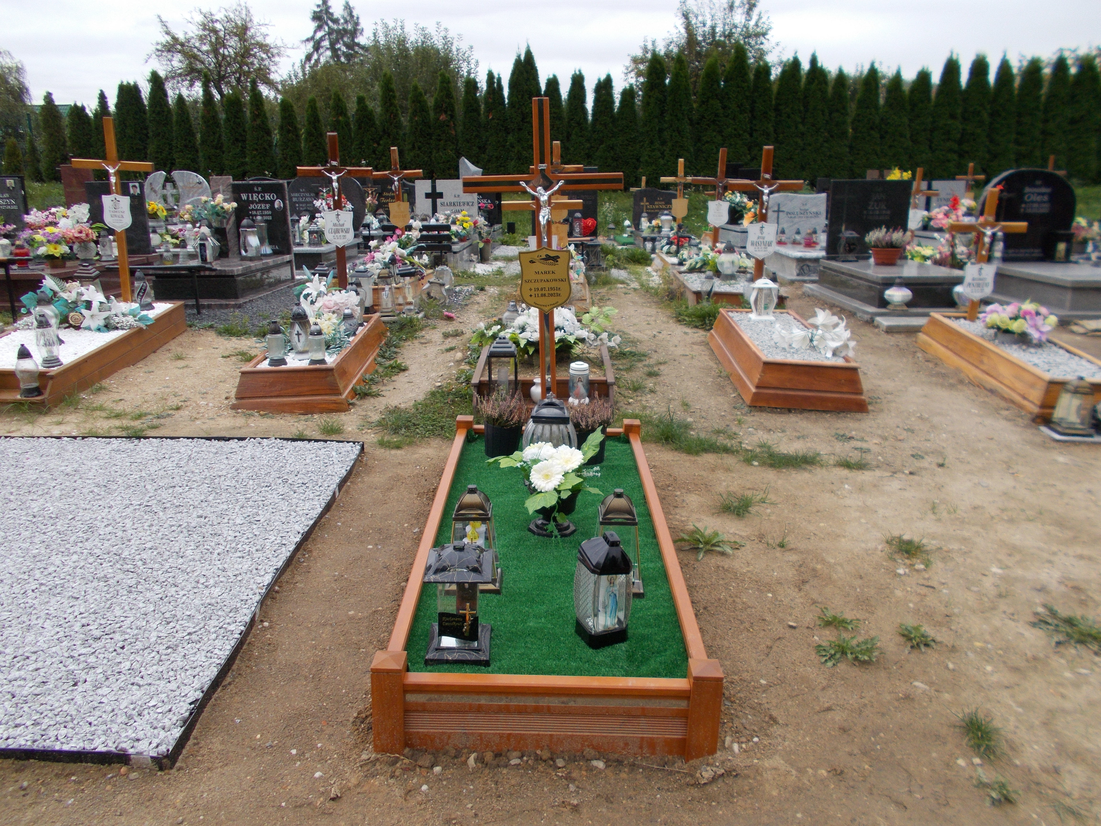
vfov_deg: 53.1
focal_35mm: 26
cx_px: 550
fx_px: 827
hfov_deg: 67.3
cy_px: 413
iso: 80
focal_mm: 4.6
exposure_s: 1/160
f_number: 3.2
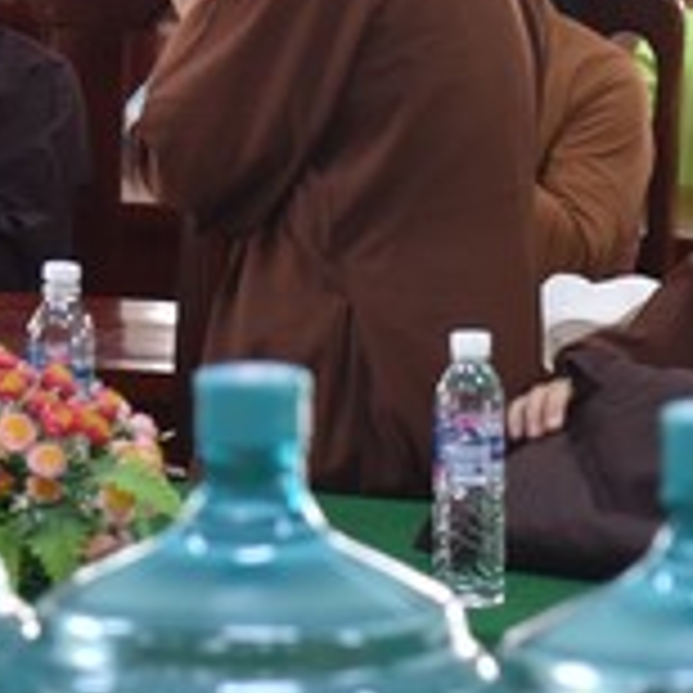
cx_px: 454
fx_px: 6659
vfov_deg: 5.9
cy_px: 45
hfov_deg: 6.0
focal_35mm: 294
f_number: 4
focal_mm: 82
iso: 720
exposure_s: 1/60
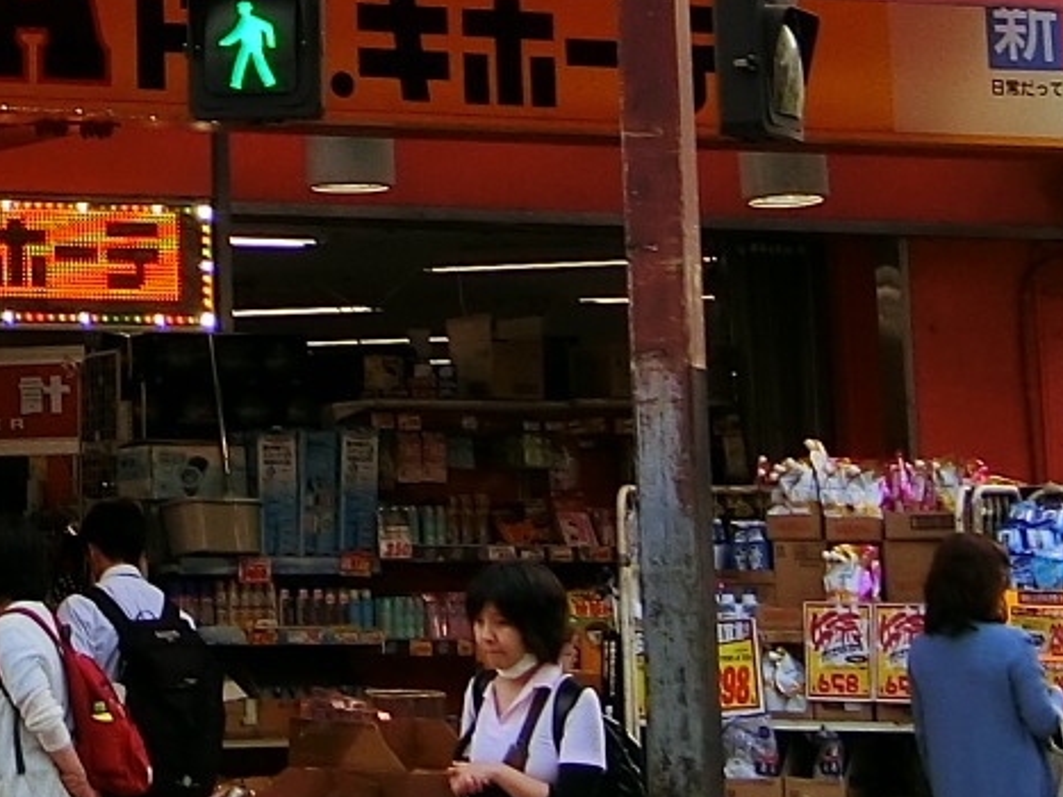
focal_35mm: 149
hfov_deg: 12.8
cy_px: -394
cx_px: -305
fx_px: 4574
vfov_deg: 9.7
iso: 80
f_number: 3.4
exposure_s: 1/160
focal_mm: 7.2
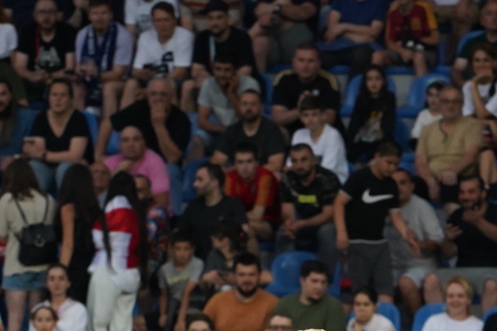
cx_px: 357
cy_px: 528
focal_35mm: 806
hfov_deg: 2.6
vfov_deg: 1.7
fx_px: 11125
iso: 2000
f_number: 4
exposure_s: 1/1000
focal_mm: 200
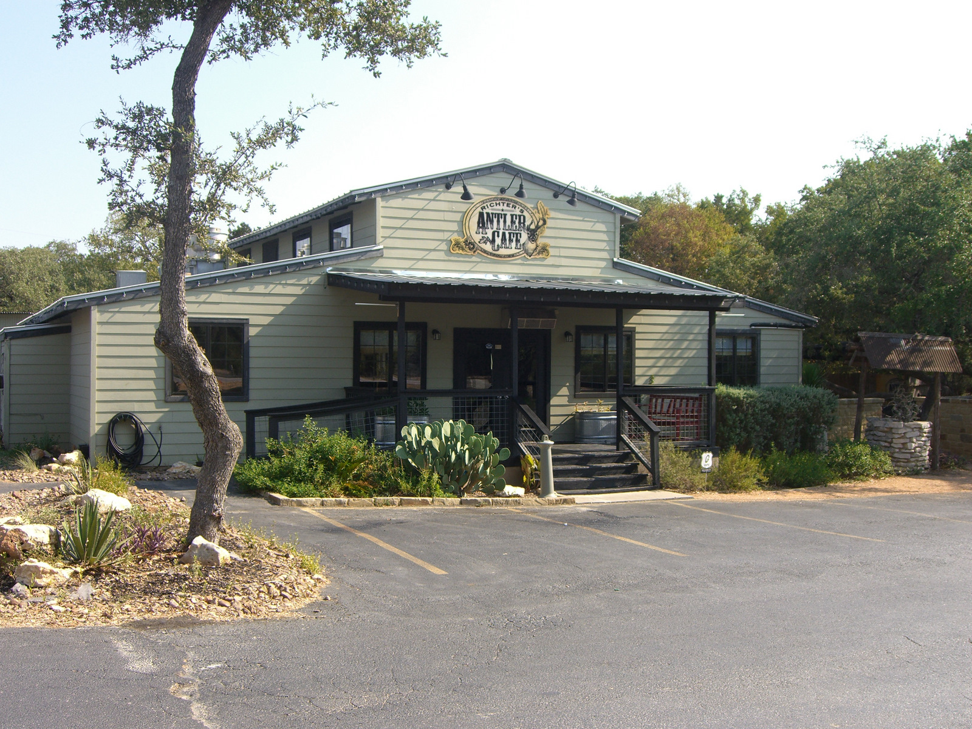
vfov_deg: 37.7
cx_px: 486
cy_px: 364
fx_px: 1067
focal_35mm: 38
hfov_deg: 49.0
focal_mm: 7.9
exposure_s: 1/320
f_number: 4
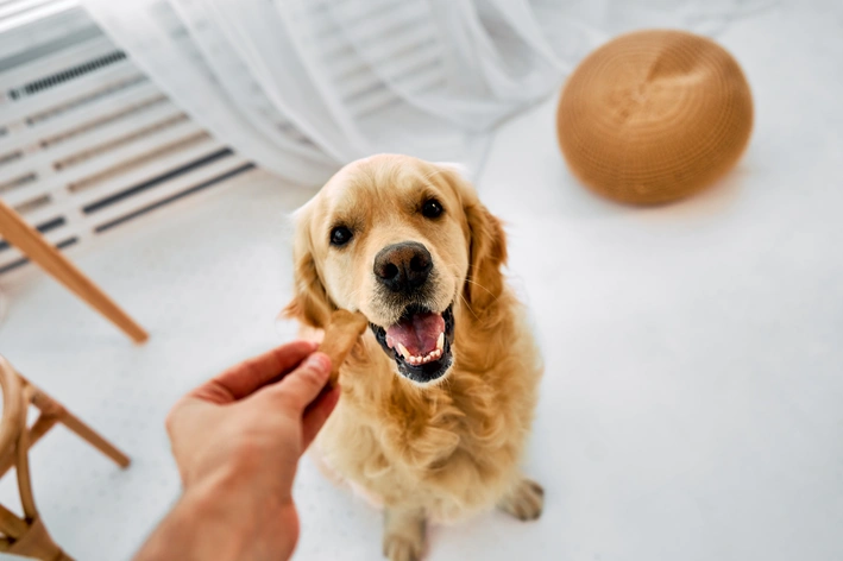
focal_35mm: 35
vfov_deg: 37.8
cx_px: 422
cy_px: 280
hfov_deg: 54.5
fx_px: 819
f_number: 3.2
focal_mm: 35
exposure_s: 1/400
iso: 320
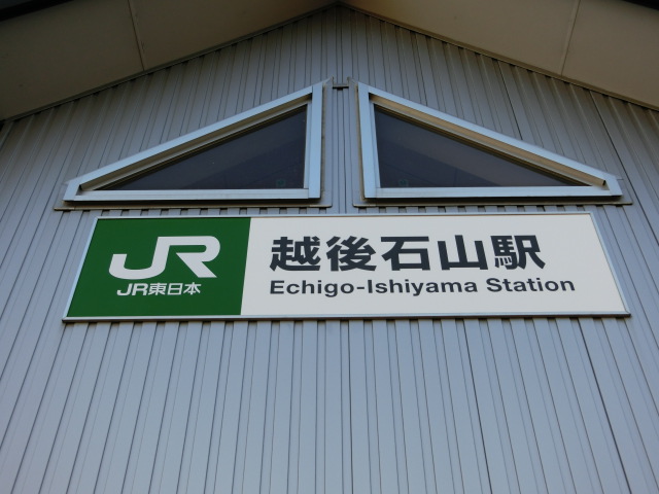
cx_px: 330
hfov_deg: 47.9
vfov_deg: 36.8
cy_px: 247
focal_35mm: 39
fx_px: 742
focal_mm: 6.9
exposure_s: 1/250
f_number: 4.1
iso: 80
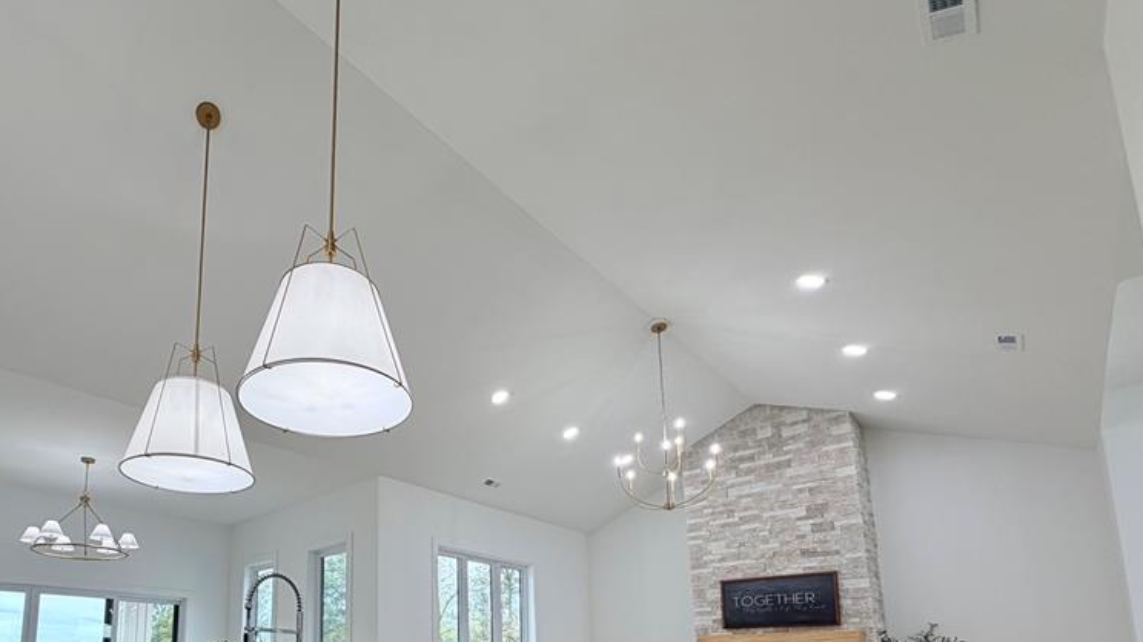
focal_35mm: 21
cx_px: 404
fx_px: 636
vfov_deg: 48.1
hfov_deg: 81.7
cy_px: 574
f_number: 2.2
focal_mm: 2.22
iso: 80
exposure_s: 1/120
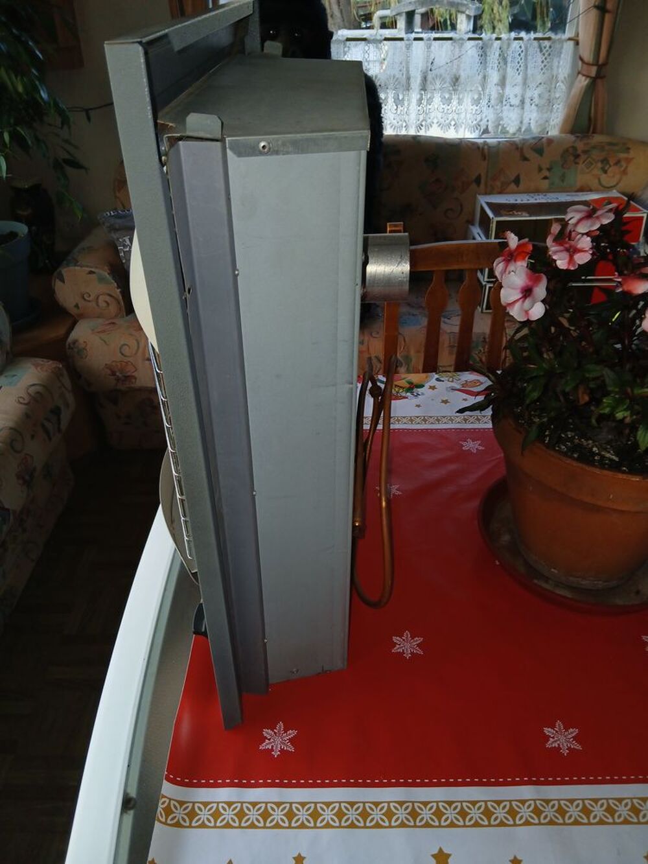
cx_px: 324
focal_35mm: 26
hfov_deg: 53.1
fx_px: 649
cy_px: 432
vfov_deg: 67.3
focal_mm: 3.98
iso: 64
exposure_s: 1/50
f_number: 1.8
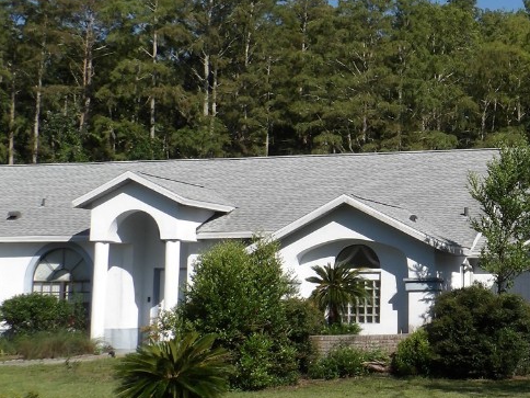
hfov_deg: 25.6
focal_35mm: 72
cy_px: 130
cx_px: 539
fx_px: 1102
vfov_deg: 20.4
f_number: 4.5
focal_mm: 6.2
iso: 100
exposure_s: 1/779
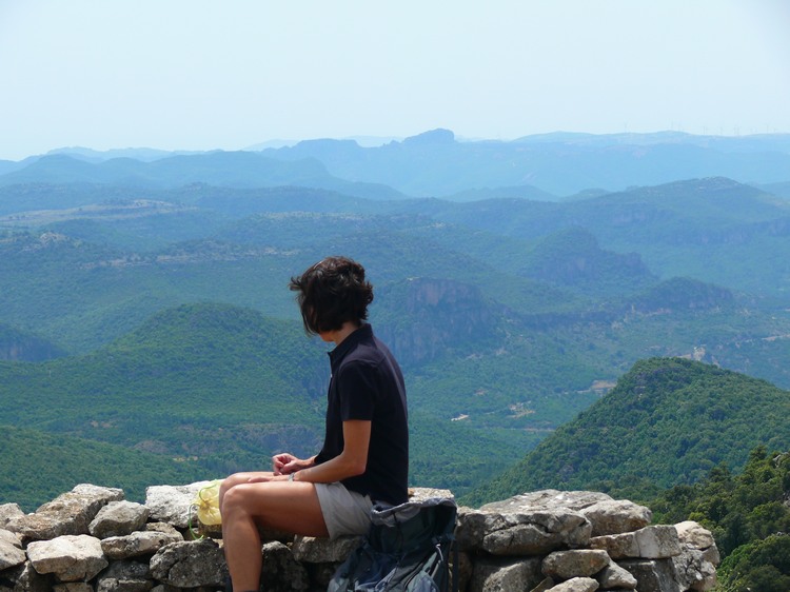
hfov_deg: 17.1
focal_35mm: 115
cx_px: 395
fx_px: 2624
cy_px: 296
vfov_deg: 12.9
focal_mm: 24.4
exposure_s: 1/250
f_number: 4.5
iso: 100
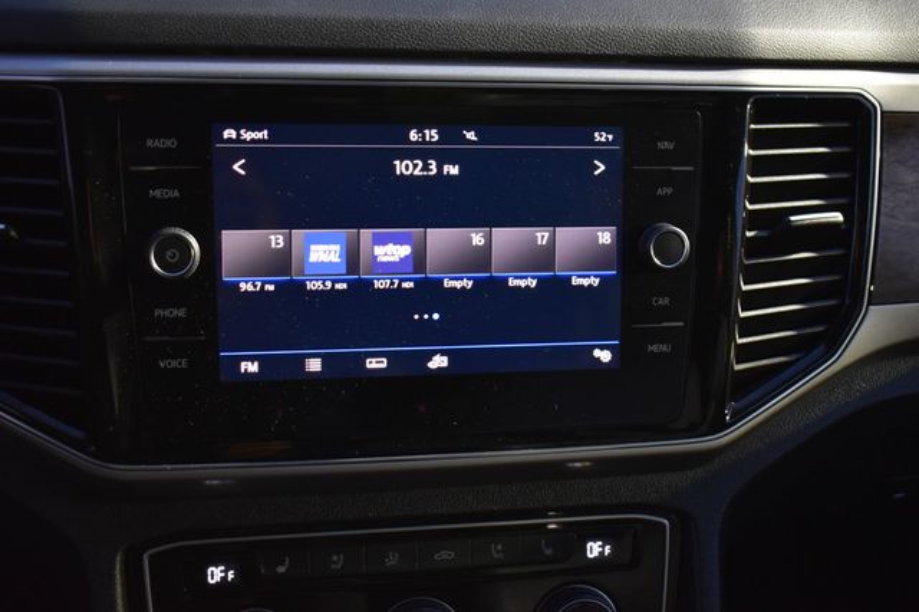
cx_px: 460
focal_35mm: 51
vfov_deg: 26.5
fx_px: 1301
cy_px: 306
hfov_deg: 38.9
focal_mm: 34
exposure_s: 1/4
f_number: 4.5
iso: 1600
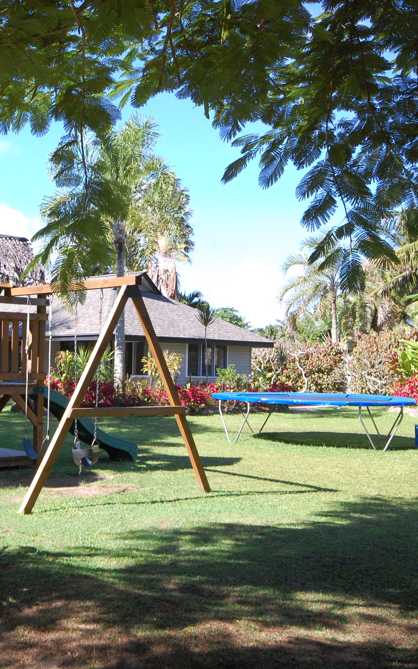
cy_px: 334
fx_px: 838
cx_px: 92
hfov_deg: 27.5
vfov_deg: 43.5
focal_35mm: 46
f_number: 9
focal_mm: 20
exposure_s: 1/320
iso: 800
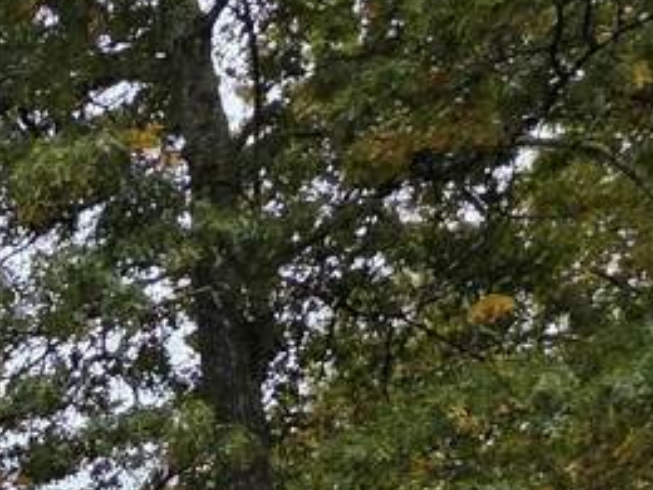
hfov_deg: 22.6
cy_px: 967
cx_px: -412
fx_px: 1207
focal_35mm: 64
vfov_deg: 17.1
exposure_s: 1/542
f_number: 1.9
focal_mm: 2.2
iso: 40
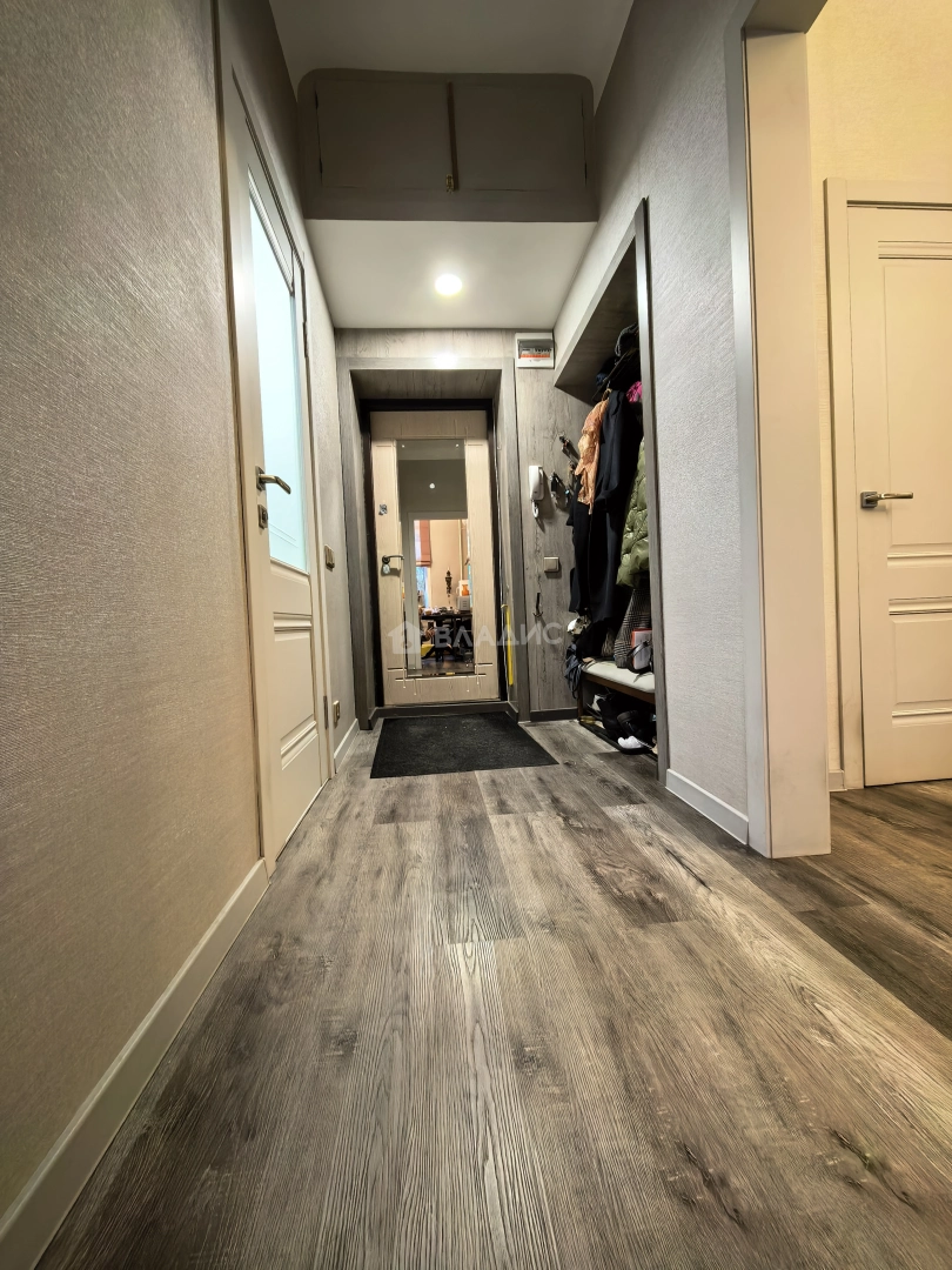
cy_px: 635
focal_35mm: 13
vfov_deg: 106.2
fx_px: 477
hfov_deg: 89.9
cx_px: 476
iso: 640
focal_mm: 1.95
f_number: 2.2
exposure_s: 1/25
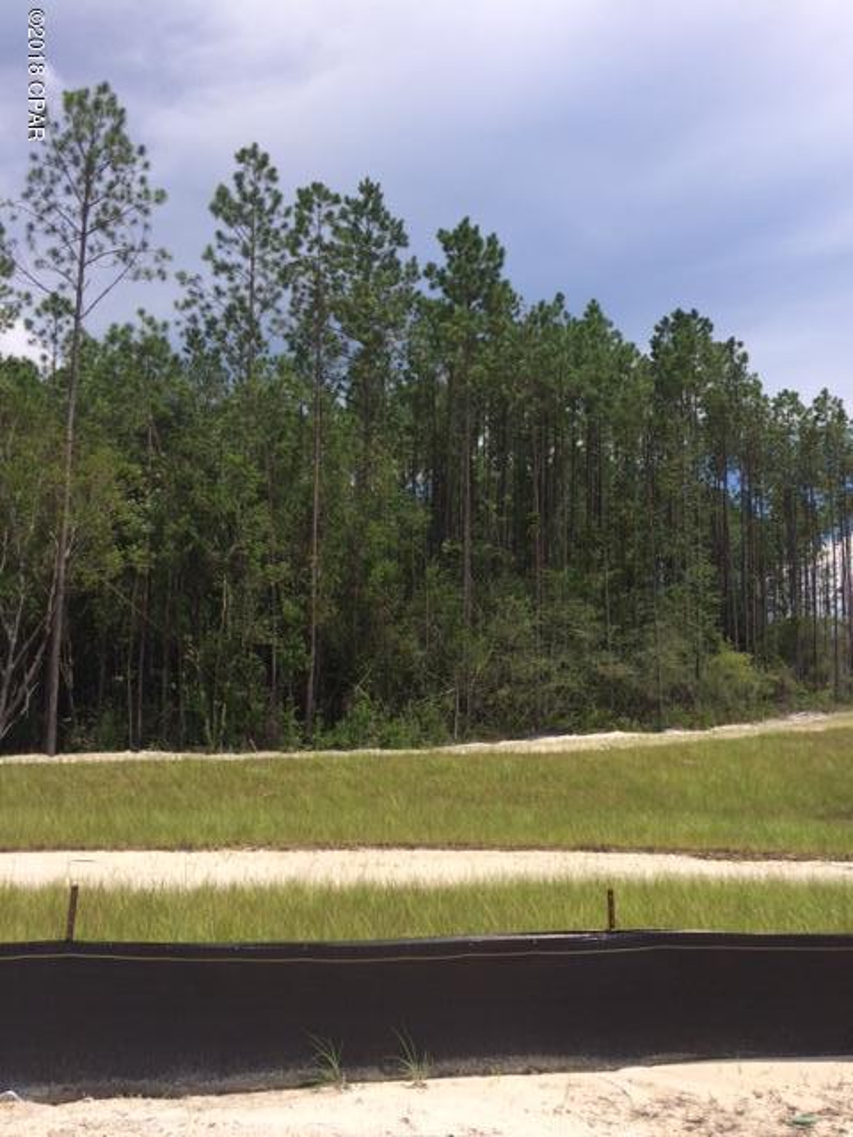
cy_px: 568
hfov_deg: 48.2
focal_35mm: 29
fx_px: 953
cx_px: 426
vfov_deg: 61.7
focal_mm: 4.15
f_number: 2.2
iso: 32
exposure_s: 1/2933
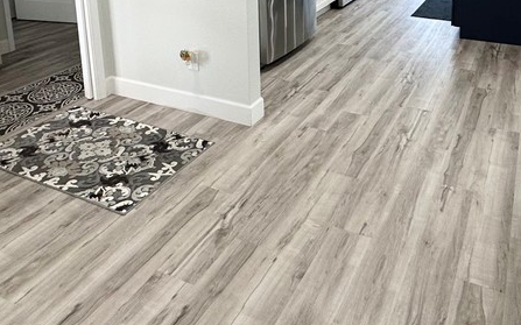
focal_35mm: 34
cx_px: 331
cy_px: -31
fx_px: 483
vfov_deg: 32.7
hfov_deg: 55.9
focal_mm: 2.22
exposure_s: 1/120
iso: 125
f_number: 2.2
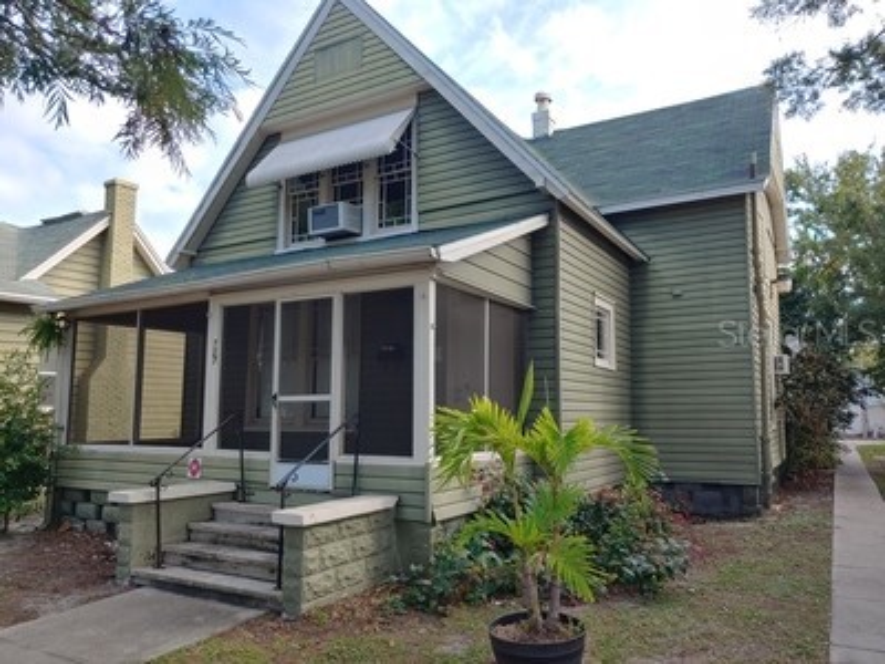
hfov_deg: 69.4
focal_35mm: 25
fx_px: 639
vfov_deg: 54.9
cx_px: 442
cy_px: 332
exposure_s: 1/221
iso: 50
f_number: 1.5
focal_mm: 4.23
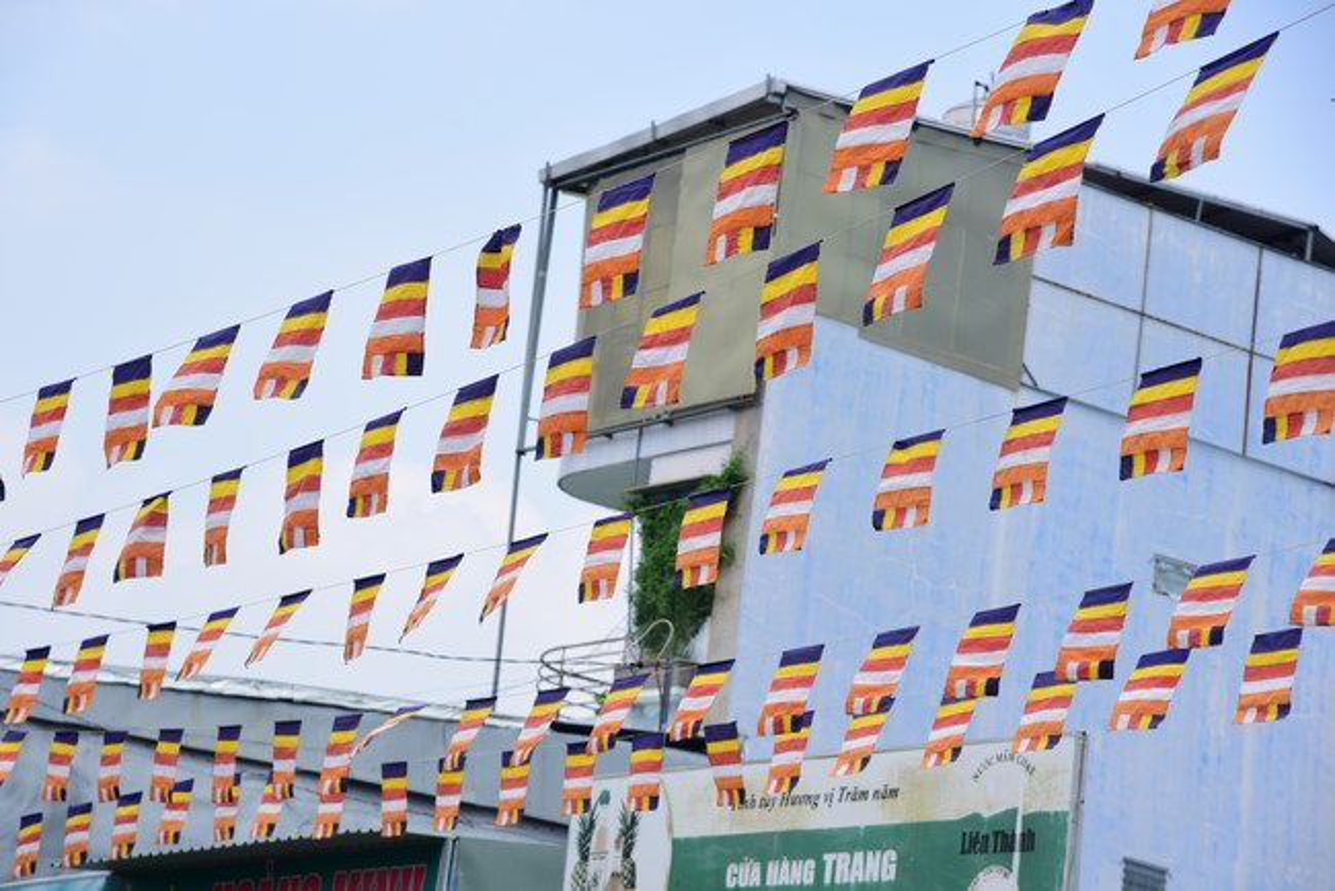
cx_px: 668
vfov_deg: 13.1
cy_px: 446
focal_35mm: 105
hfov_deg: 19.4
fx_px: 3895
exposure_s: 1/200
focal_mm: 105
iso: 100
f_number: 8
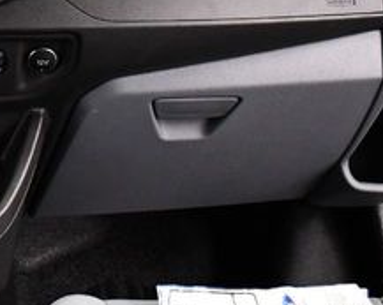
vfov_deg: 15.1
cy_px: -10
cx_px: -141
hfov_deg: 17.7
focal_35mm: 100
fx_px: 1132
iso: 3200
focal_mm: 18
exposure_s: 1/125
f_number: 3.5
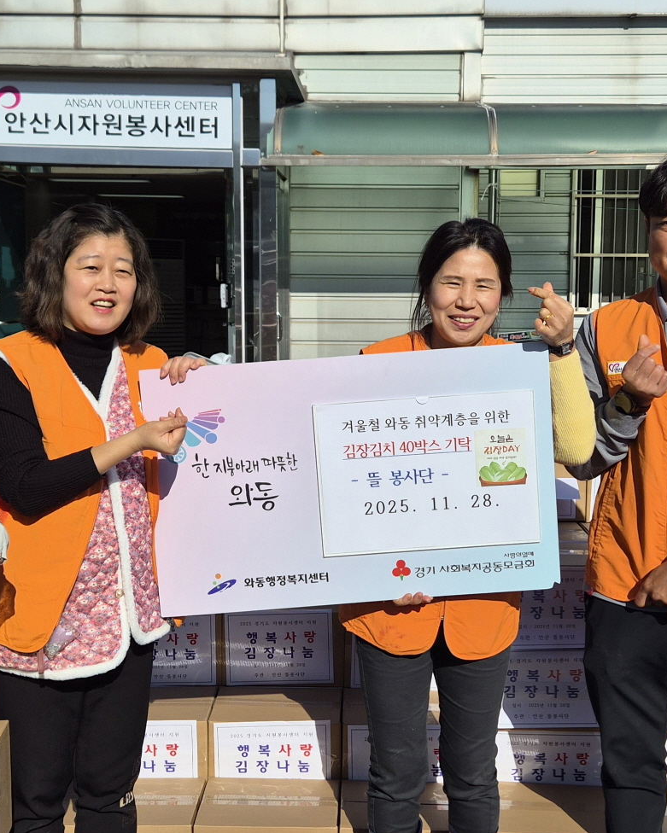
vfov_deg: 40.3
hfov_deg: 32.7
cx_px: 365
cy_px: 419
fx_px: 1135
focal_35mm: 46
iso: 50
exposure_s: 1/7696
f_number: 1.8
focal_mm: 5.4
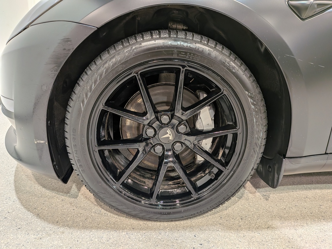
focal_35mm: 24
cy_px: 124
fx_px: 230
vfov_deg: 56.8
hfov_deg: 71.6
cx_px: 166
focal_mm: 4.53
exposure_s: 1/137
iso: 28
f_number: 1.7
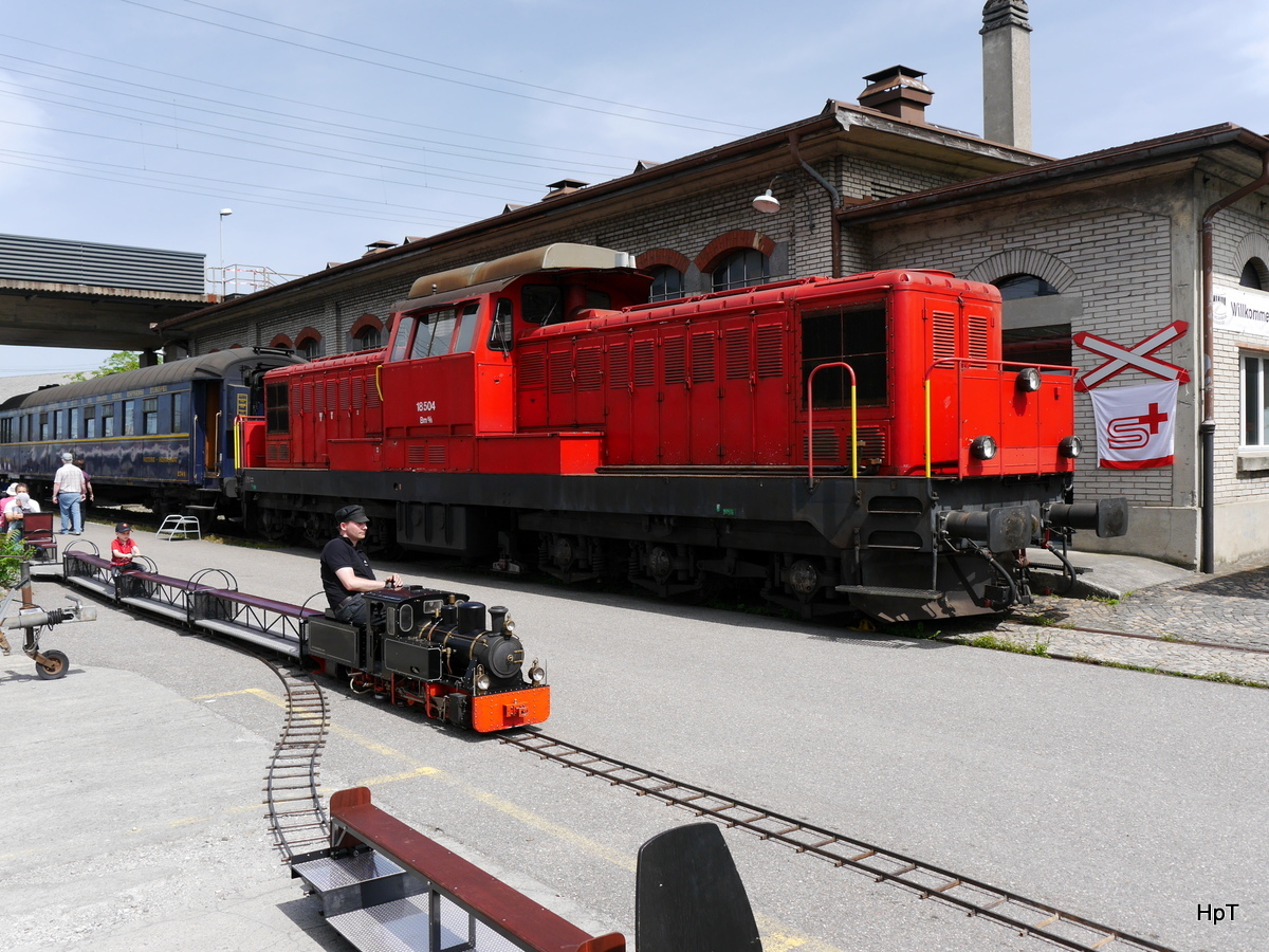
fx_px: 1100
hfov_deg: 60.0
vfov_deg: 46.8
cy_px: 476
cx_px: 634
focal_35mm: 30
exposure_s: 1/400
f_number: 7.1
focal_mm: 15
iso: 160
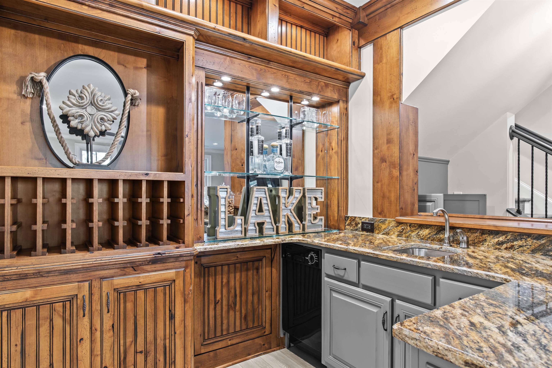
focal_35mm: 20
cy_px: 184
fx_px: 307
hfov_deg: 84.0
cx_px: 276
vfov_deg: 62.0
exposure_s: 3
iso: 200
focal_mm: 20
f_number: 8
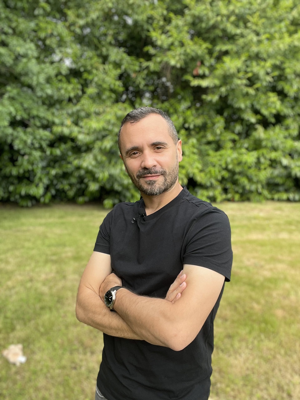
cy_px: 200
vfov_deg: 60.0
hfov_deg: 46.8
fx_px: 347
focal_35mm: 30
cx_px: 150
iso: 32
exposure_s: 1/378
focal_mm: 2.71
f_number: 2.2
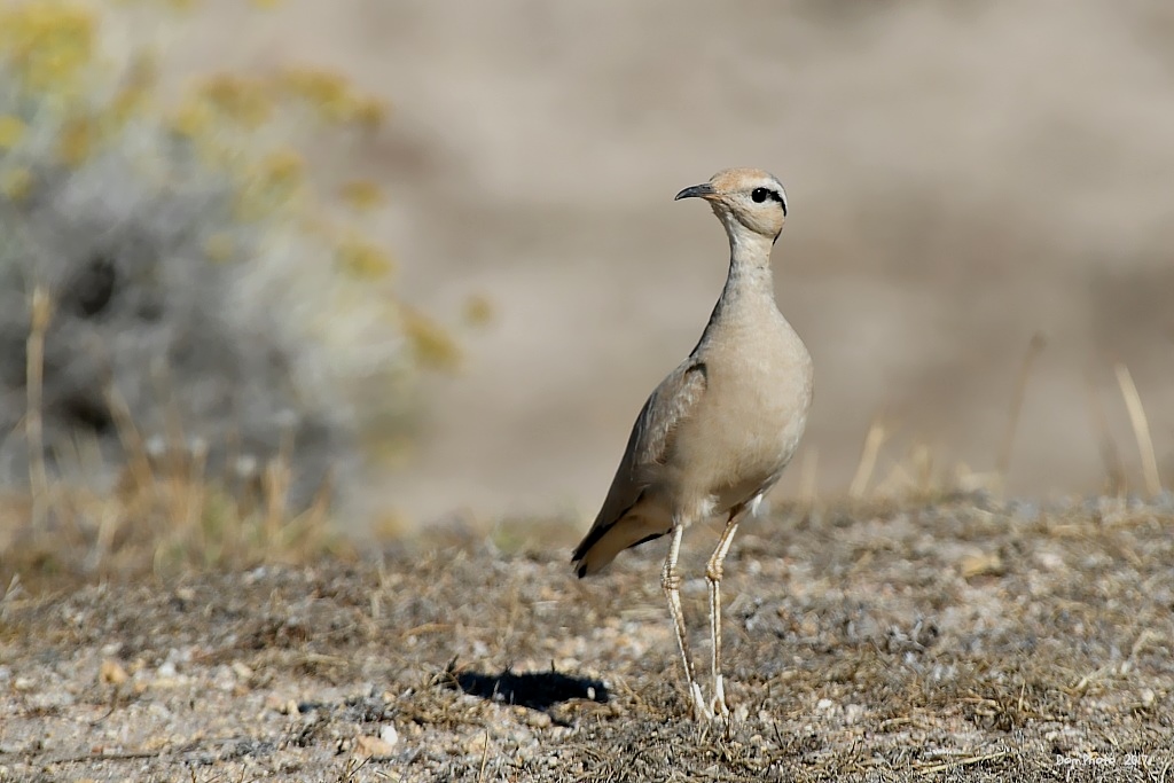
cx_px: 587
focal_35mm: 750
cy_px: 392
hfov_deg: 2.7
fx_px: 24460
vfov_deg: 1.8
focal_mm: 500
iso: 200
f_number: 8
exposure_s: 1/1000
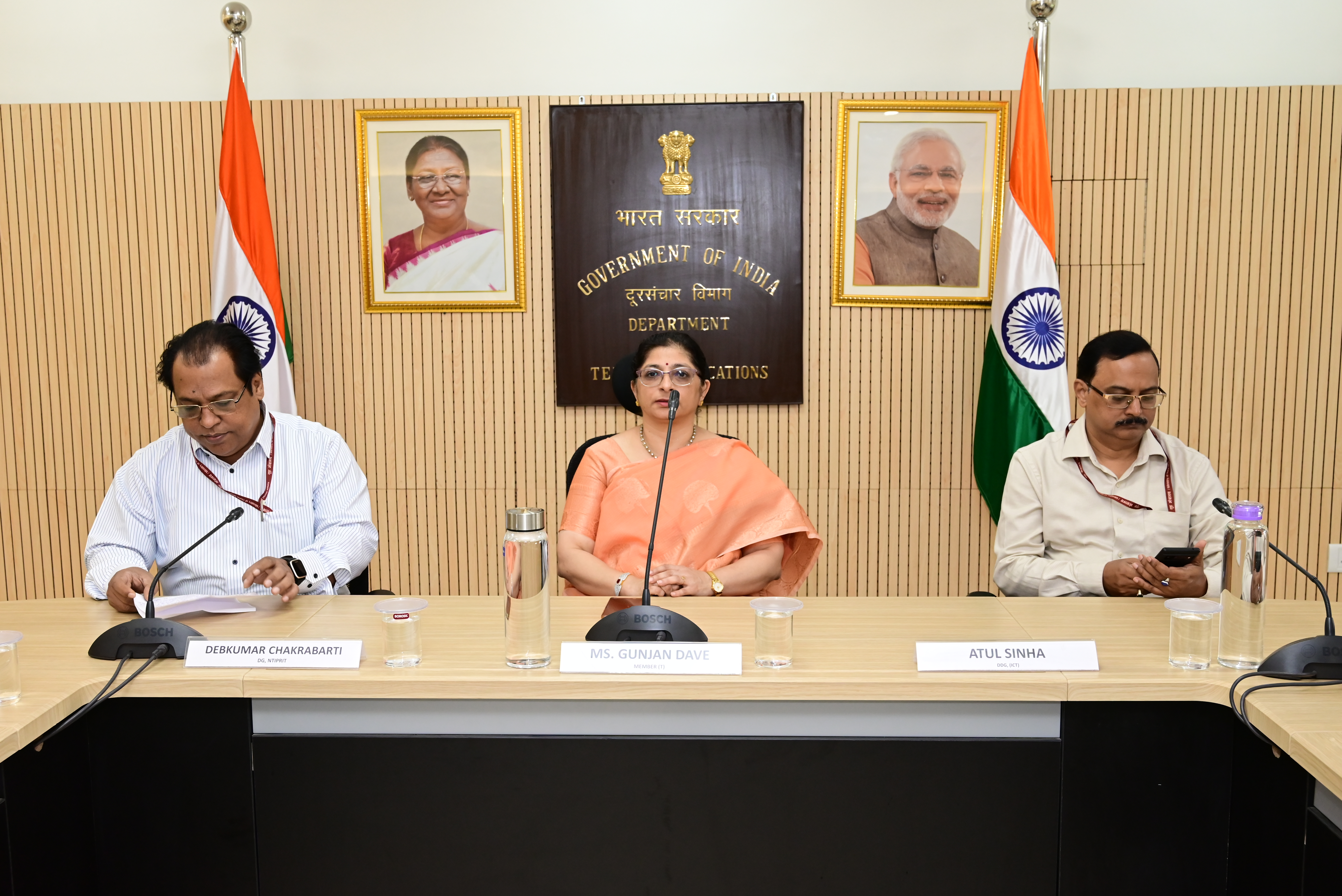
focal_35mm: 36
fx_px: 1342
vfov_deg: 36.9
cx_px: 671
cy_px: 448
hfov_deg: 53.1
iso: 1600
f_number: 5.6
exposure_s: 1/125
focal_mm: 36
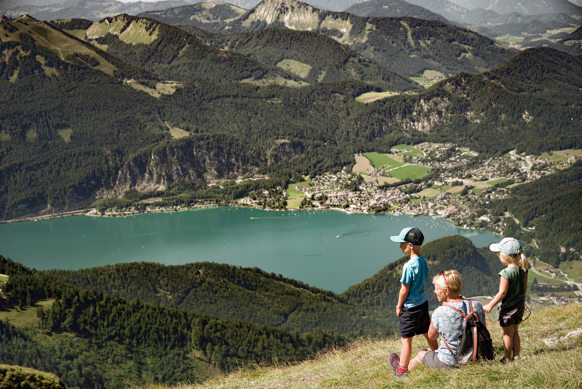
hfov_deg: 31.9
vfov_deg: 21.6
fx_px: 1019
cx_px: 291
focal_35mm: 63
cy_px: 194
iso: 100
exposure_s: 1/400
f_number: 5.6
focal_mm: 63
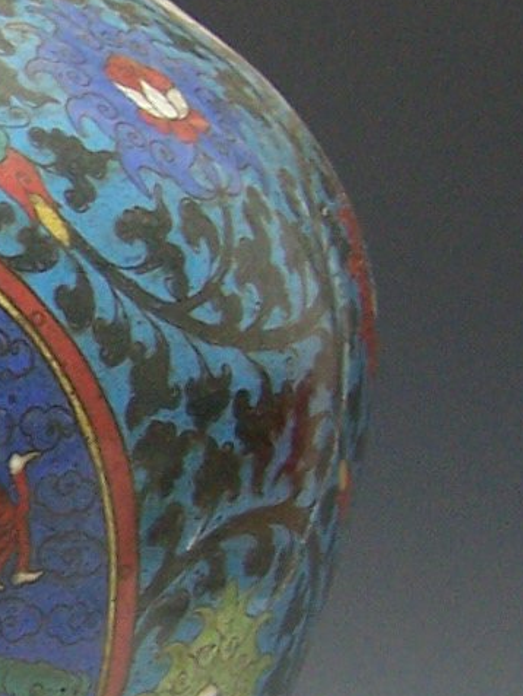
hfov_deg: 8.7
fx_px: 3282
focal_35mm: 163
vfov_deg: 12.1
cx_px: -415
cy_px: 390
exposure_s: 1/20
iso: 140
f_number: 2.8
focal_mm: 6.3
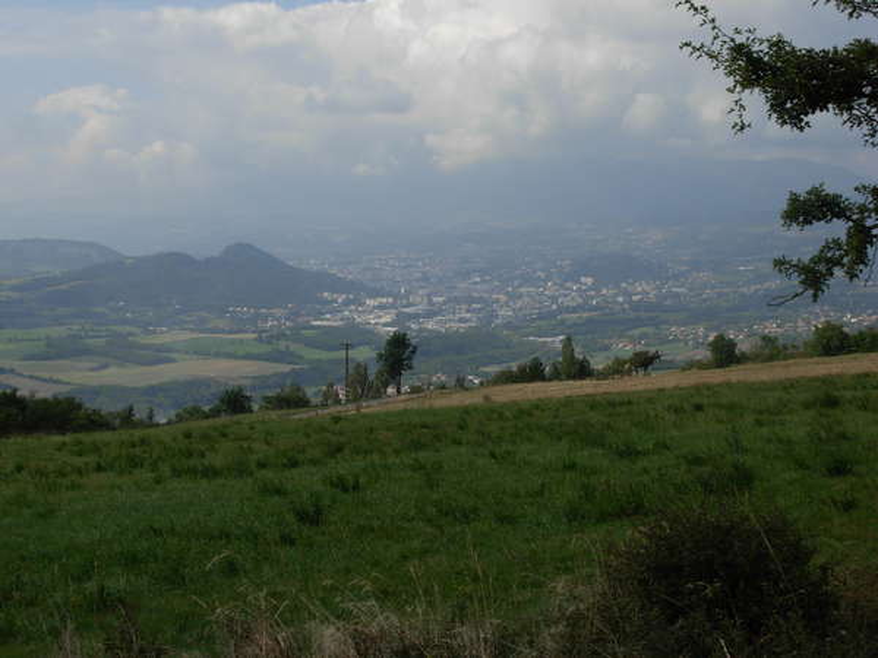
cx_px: 439
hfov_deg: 30.3
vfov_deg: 22.9
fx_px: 1623
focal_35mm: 64
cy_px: 329
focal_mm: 10.5
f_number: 5.8
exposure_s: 1/609
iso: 79
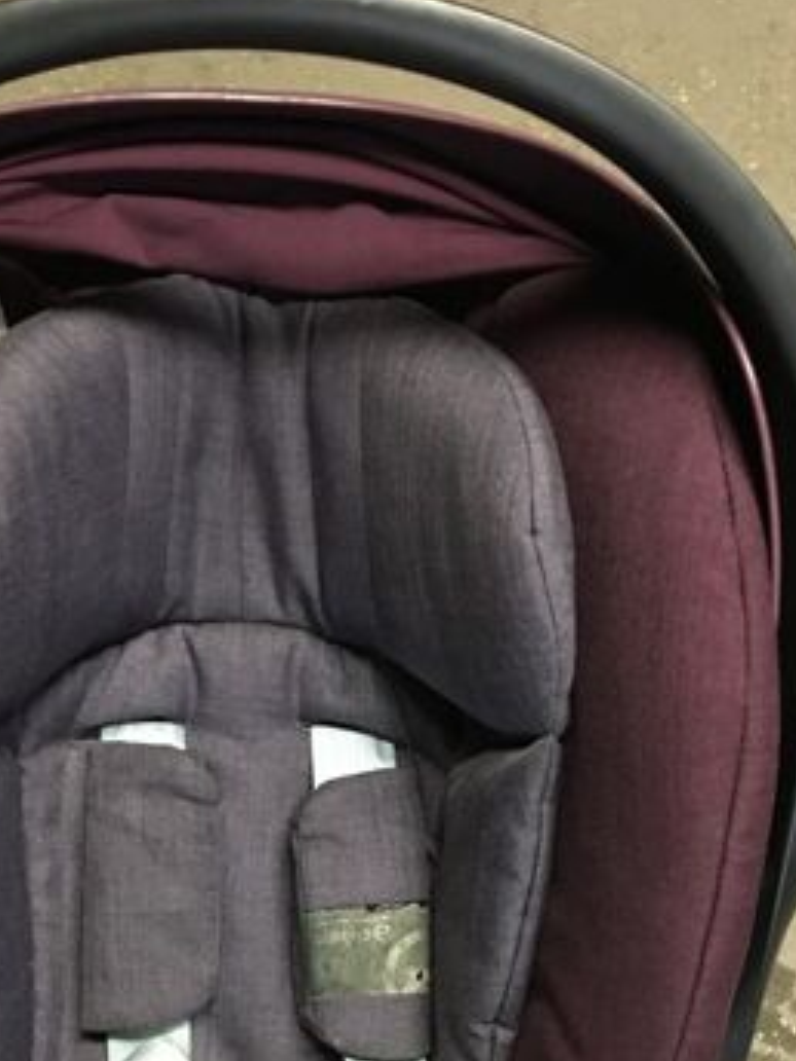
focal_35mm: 54
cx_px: 296
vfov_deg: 33.8
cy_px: 941
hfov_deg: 26.9
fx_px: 1656
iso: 250
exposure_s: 1/17
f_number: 2.2
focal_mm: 4.15
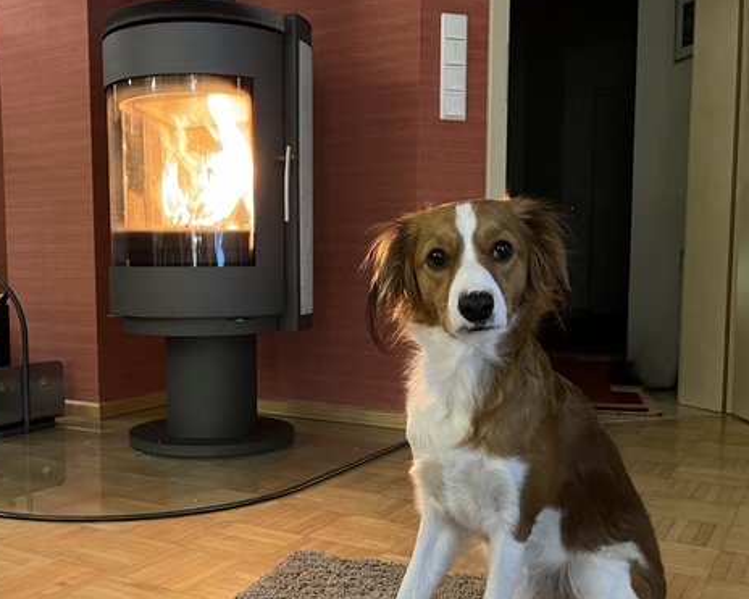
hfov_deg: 51.5
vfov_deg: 41.9
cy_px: 370
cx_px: 339
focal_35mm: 35
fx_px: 776
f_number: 1.6
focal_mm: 5.1
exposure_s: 1/30
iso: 640
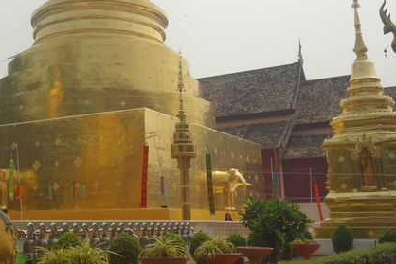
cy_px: 66
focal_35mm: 53
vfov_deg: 25.2
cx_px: 99
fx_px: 583
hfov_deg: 36.6
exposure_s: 1/800
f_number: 5
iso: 125
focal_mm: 10.4
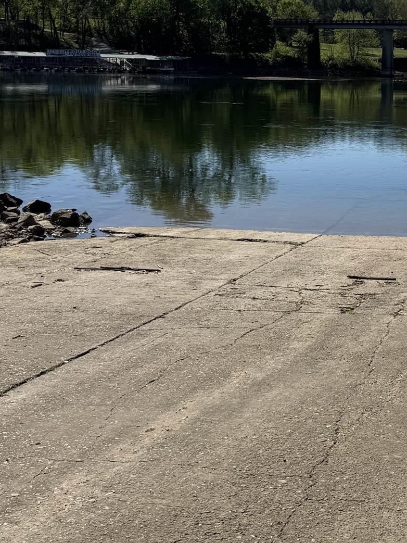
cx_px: 427
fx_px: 831
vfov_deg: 36.0
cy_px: 216
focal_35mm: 53
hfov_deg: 25.8
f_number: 1.78
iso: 80
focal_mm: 6.76
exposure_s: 1/8130
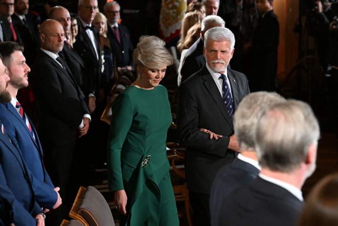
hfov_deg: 19.5
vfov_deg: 13.0
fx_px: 986
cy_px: 113
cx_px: 169
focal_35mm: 105
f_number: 5
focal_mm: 105
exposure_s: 1/200
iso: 6400
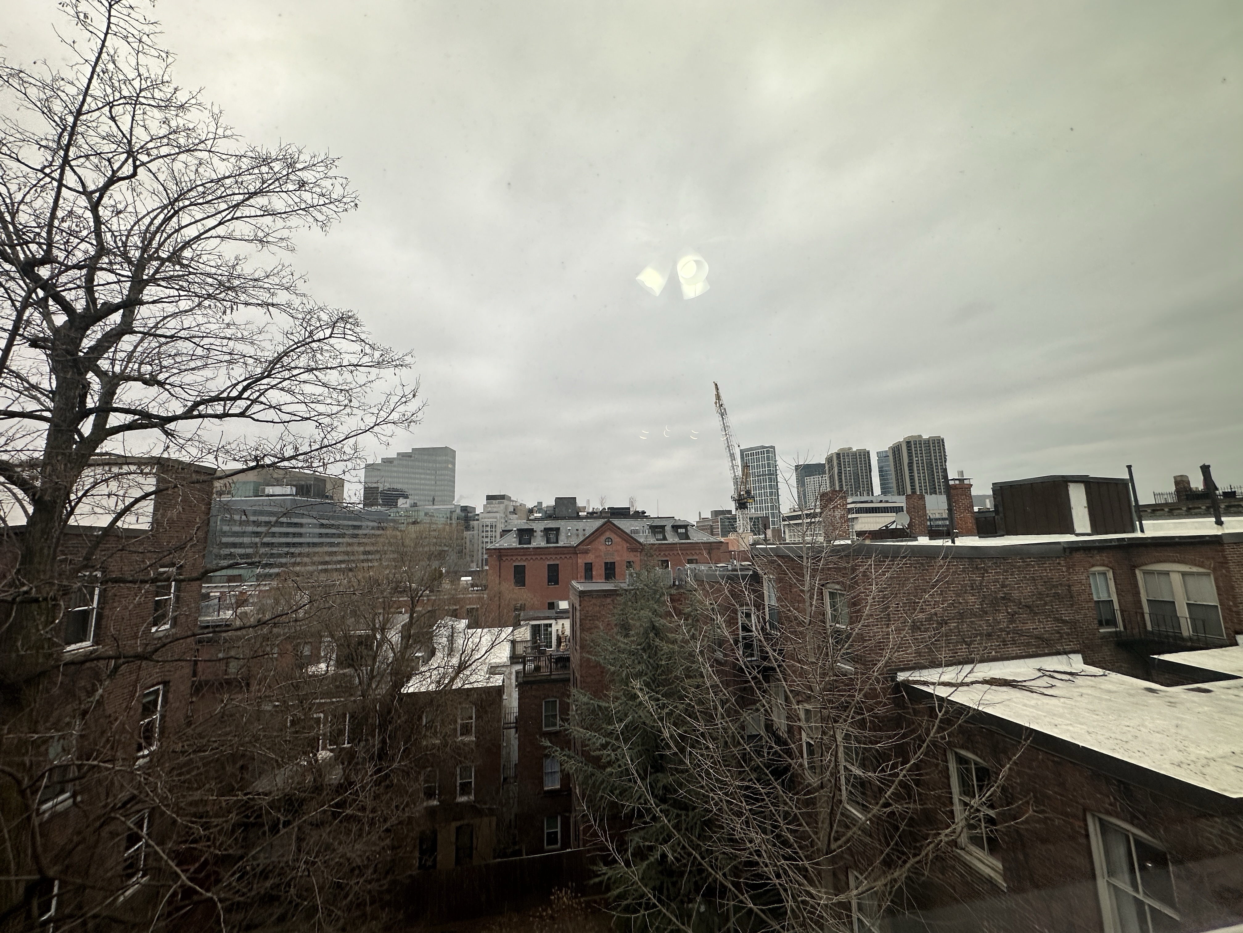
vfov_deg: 85.7
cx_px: 622
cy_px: 466
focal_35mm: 14
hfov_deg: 102.1
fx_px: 503
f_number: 2.2
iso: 40
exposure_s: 1/201
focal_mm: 2.22
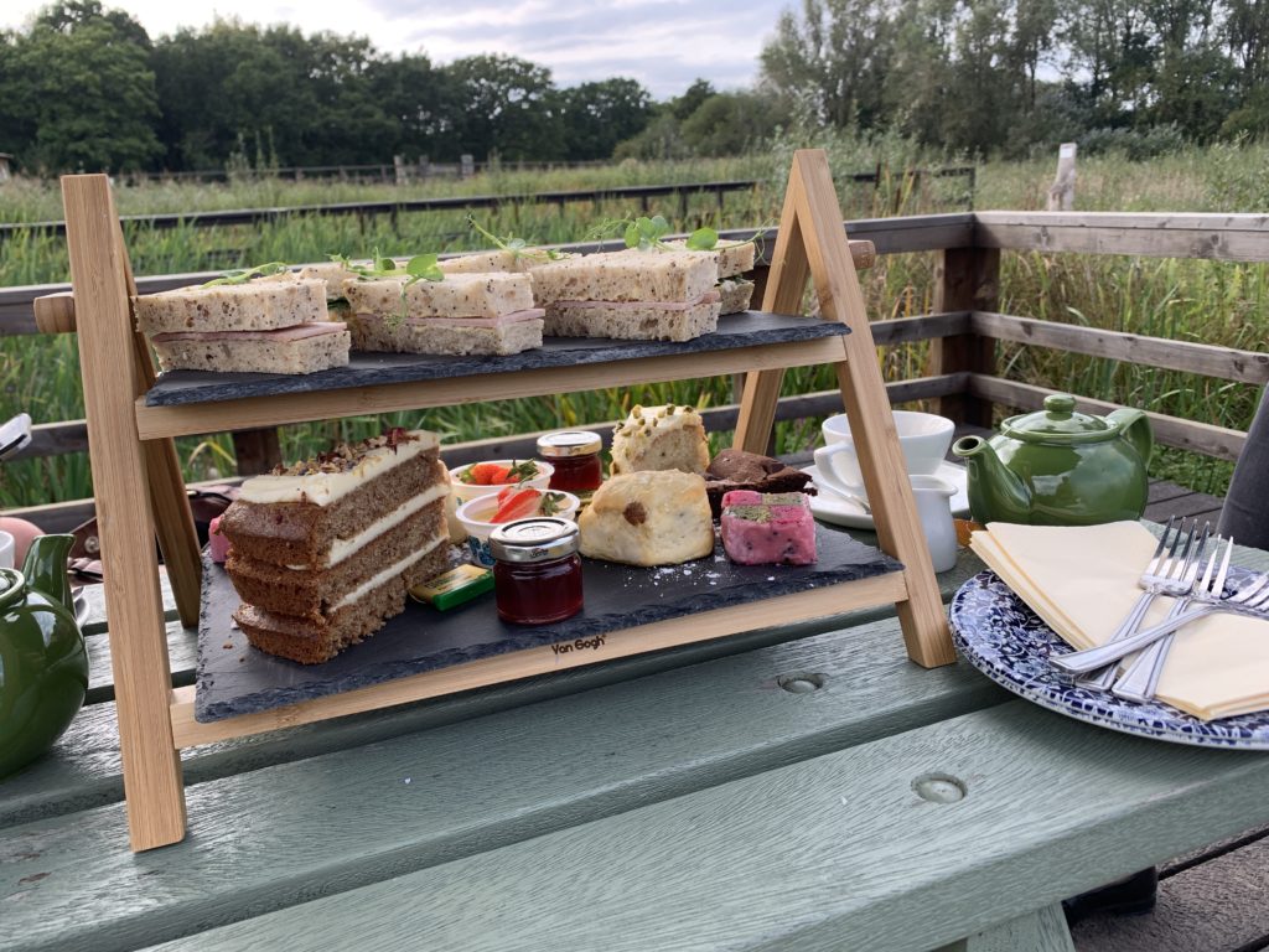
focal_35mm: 26
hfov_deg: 67.3
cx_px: 634
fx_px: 953
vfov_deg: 53.1
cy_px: 476
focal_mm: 4.25
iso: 25
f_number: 1.8
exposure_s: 1/375
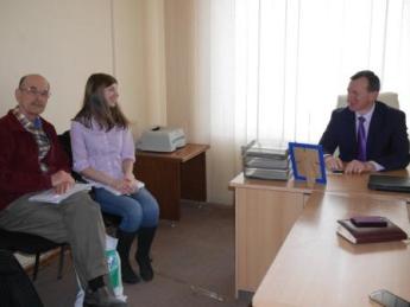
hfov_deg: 46.8
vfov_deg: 36.0
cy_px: 154
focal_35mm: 40
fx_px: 474
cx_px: 205
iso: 1600
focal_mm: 20
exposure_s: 1/320
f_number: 3.5
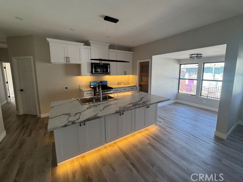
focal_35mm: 15
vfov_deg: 81.7
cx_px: 125
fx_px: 105
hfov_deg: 98.1
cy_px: 86
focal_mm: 2.22
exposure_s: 1/120
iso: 80
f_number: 2.2
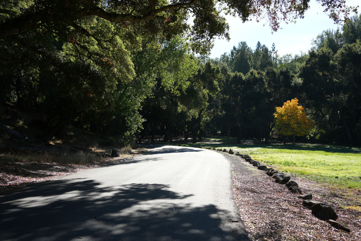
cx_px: 180
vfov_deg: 27.0
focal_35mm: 50
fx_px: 501
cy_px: 120
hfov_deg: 39.6
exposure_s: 1/320
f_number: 4.5
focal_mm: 50
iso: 125
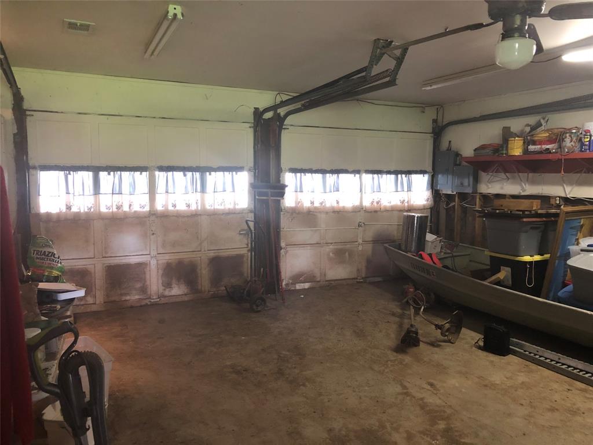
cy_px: 222
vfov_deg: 48.2
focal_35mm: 29
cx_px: 296
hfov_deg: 61.7
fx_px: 497
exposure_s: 1/5
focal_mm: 3.99
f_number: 1.8
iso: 100
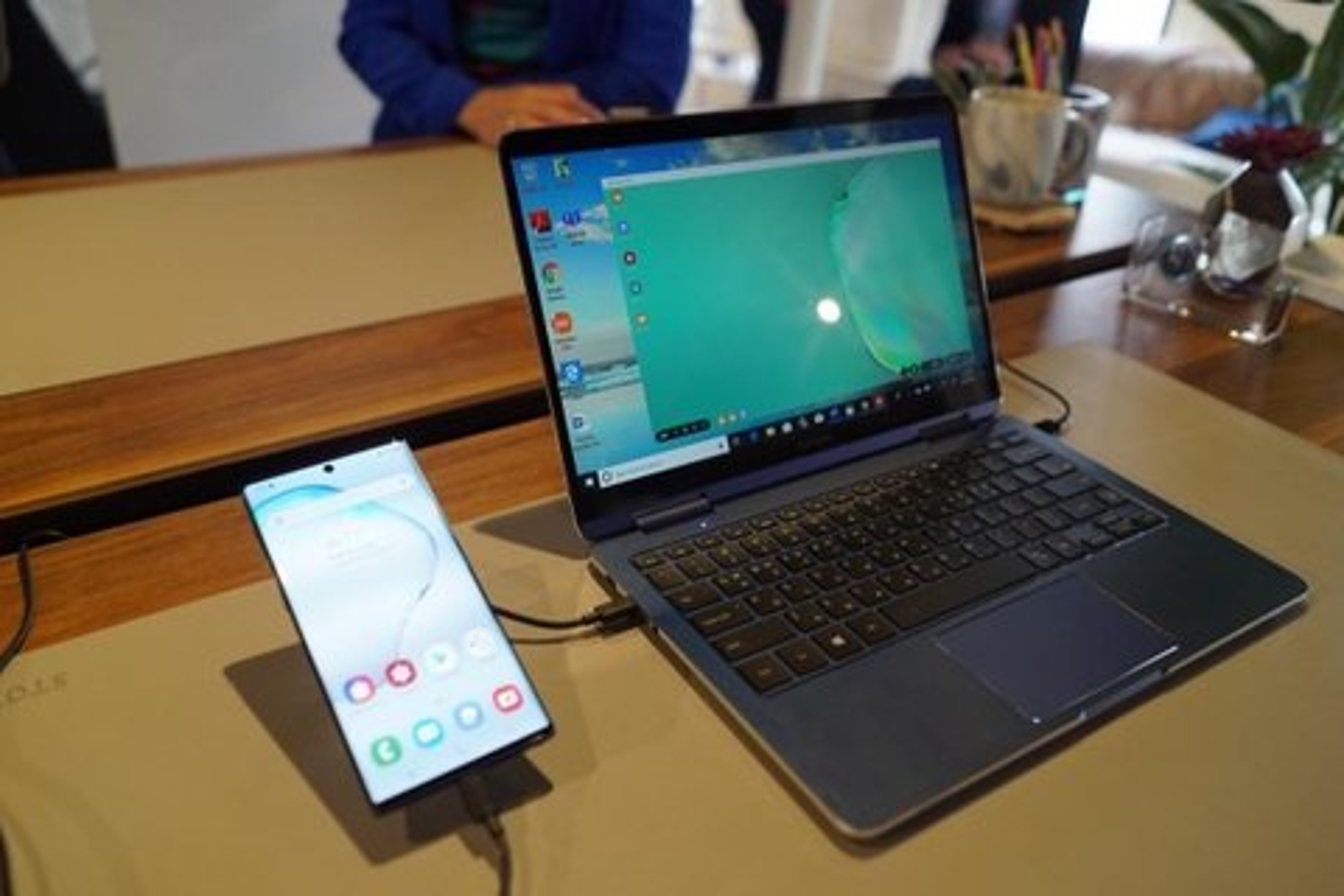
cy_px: 448
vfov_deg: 46.4
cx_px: 672
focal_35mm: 28
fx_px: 1045
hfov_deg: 65.5
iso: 1600
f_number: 3.2
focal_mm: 28
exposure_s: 1/160
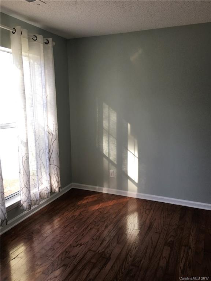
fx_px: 236
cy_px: 140
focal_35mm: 29
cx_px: 106
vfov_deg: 61.7
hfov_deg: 48.2
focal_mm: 4.15
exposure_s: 1/60
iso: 25
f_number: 2.2
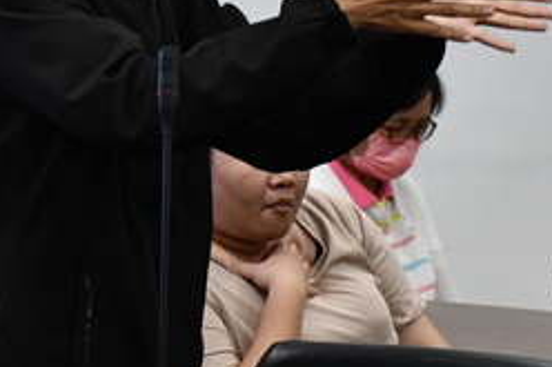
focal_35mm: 254
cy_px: 46
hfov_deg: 8.1
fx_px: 3892
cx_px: 131
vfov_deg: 5.4
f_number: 5
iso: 2800
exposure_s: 1/250
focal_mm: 60
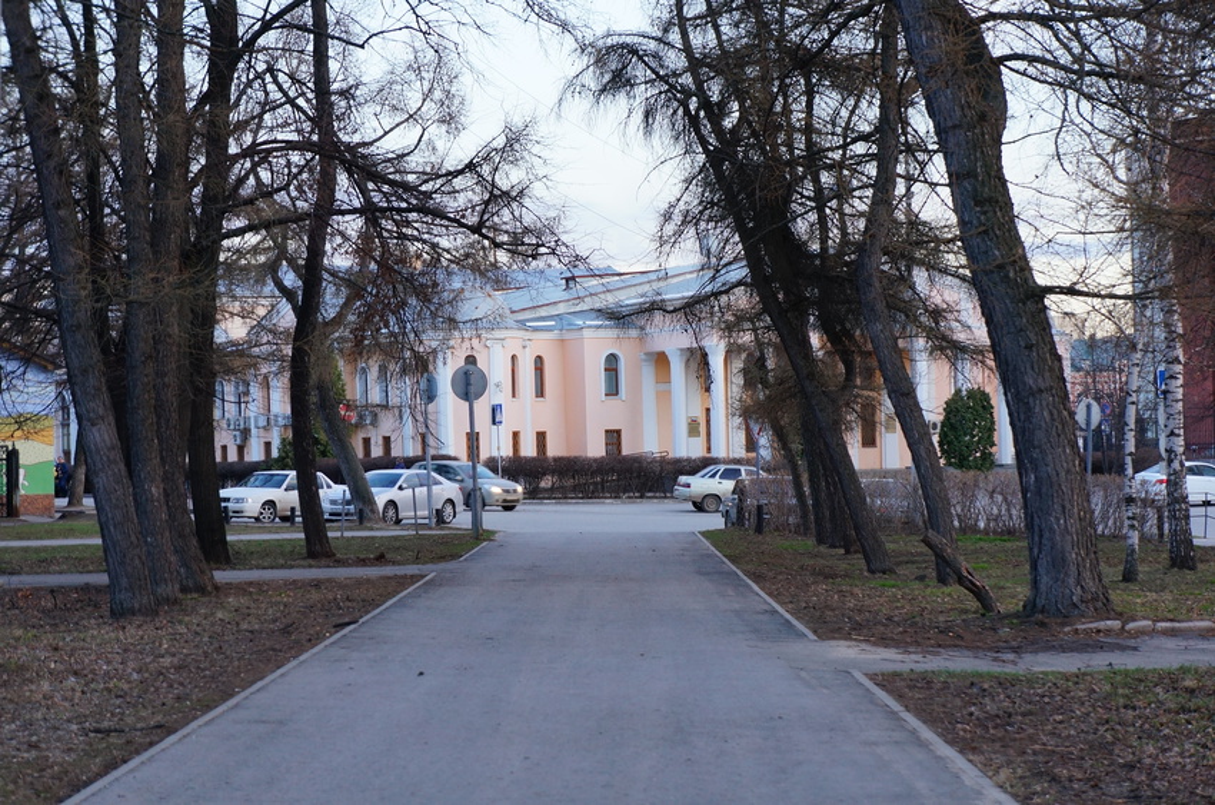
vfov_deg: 16.5
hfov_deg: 24.7
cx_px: 608
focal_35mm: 82
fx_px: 2779
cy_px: 402
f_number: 5.6
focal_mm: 55
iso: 400
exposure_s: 1/100
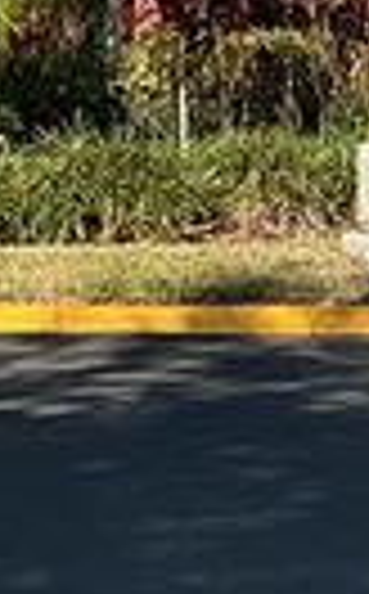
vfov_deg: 11.0
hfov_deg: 6.9
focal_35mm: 187
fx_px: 3022
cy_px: -108
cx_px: 418
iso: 25
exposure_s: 1/1168
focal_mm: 3
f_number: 1.8
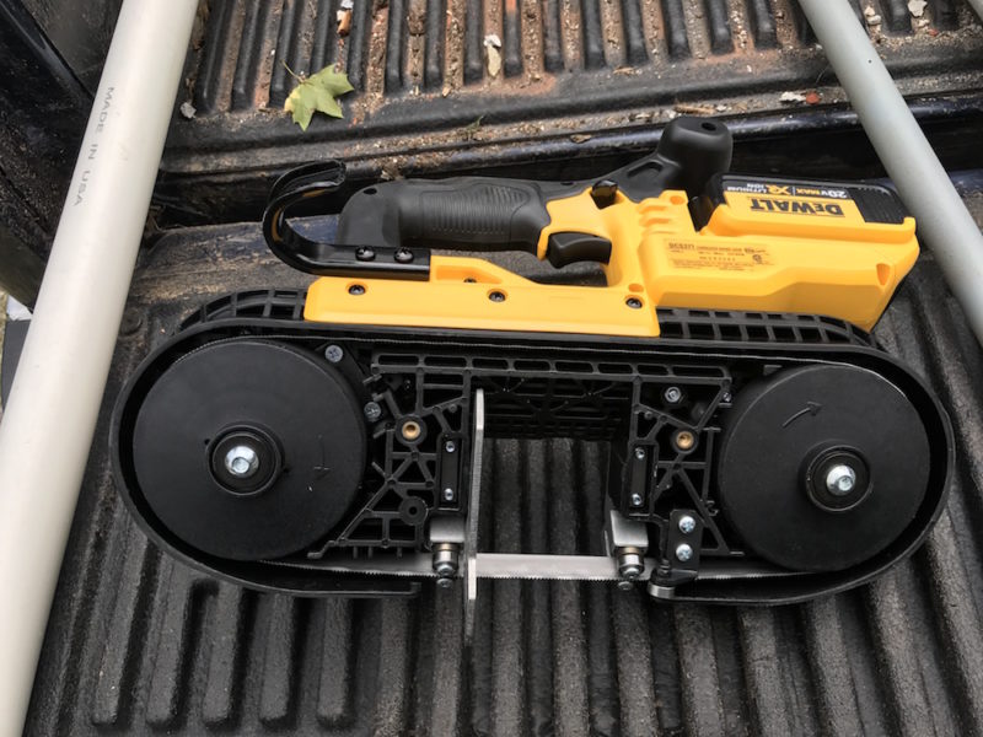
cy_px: 368
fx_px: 795
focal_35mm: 28
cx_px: 492
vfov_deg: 49.7
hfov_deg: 63.4
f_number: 1.8
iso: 20
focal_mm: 3.99
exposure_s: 1/1100
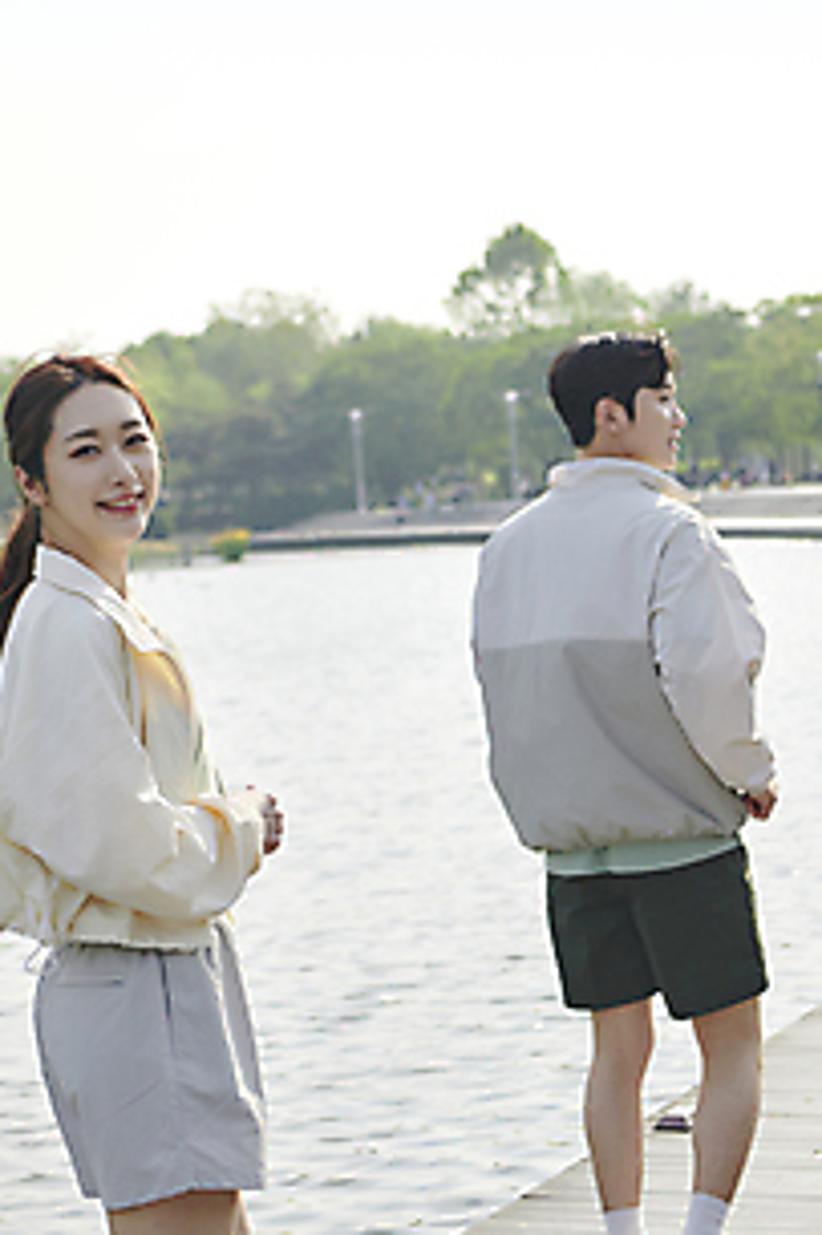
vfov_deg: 21.0
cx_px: 340
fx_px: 3326
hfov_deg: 14.1
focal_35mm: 97
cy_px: 466
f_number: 4.5
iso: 160
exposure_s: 1/640
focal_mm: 62
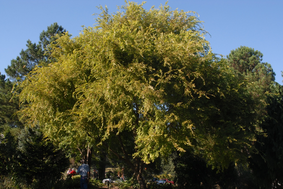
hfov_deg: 46.4
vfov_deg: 32.0
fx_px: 330
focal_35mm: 42
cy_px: 94
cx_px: 142
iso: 400
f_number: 8
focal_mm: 28
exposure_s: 1/250
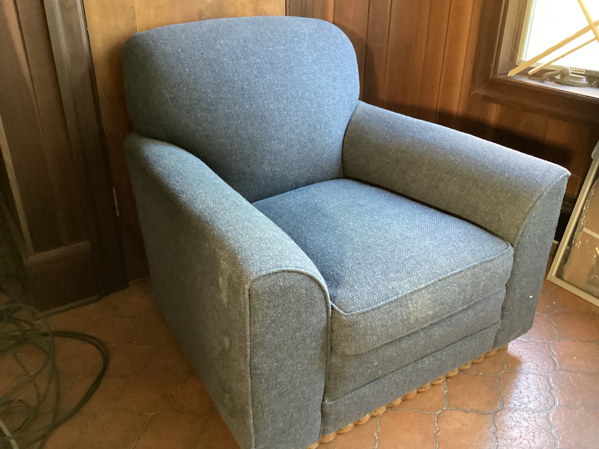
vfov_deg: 45.4
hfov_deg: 58.3
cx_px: 300
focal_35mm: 31
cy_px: 224
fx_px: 536
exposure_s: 1/24
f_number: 2.4
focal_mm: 3.3
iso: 640
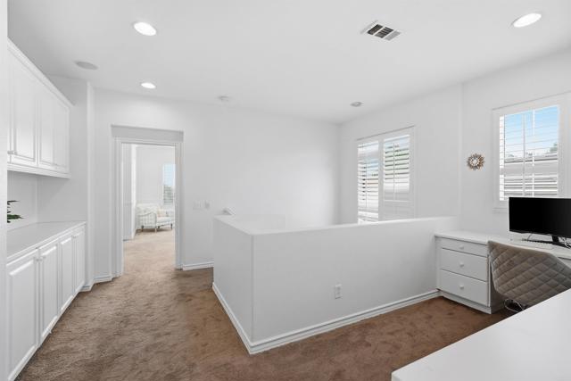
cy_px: 190
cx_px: 286
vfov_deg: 73.8
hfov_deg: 96.7
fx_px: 254
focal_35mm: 16
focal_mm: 16
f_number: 4
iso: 320
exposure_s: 1/15
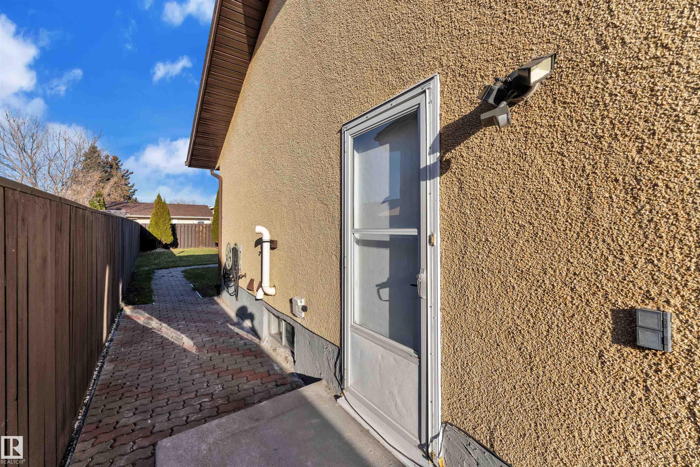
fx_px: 272
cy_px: 234
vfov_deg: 81.2
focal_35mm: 14
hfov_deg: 104.3
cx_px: 350
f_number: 6.3
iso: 200
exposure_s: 1/1000
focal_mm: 14
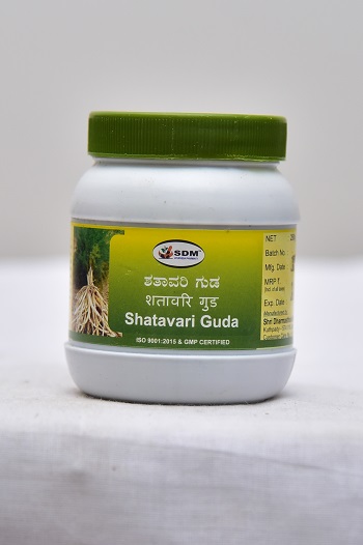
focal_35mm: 105
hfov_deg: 13.0
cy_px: 272
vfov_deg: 19.5
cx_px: 182
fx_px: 1590
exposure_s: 1/125
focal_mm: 105
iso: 1600
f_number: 4
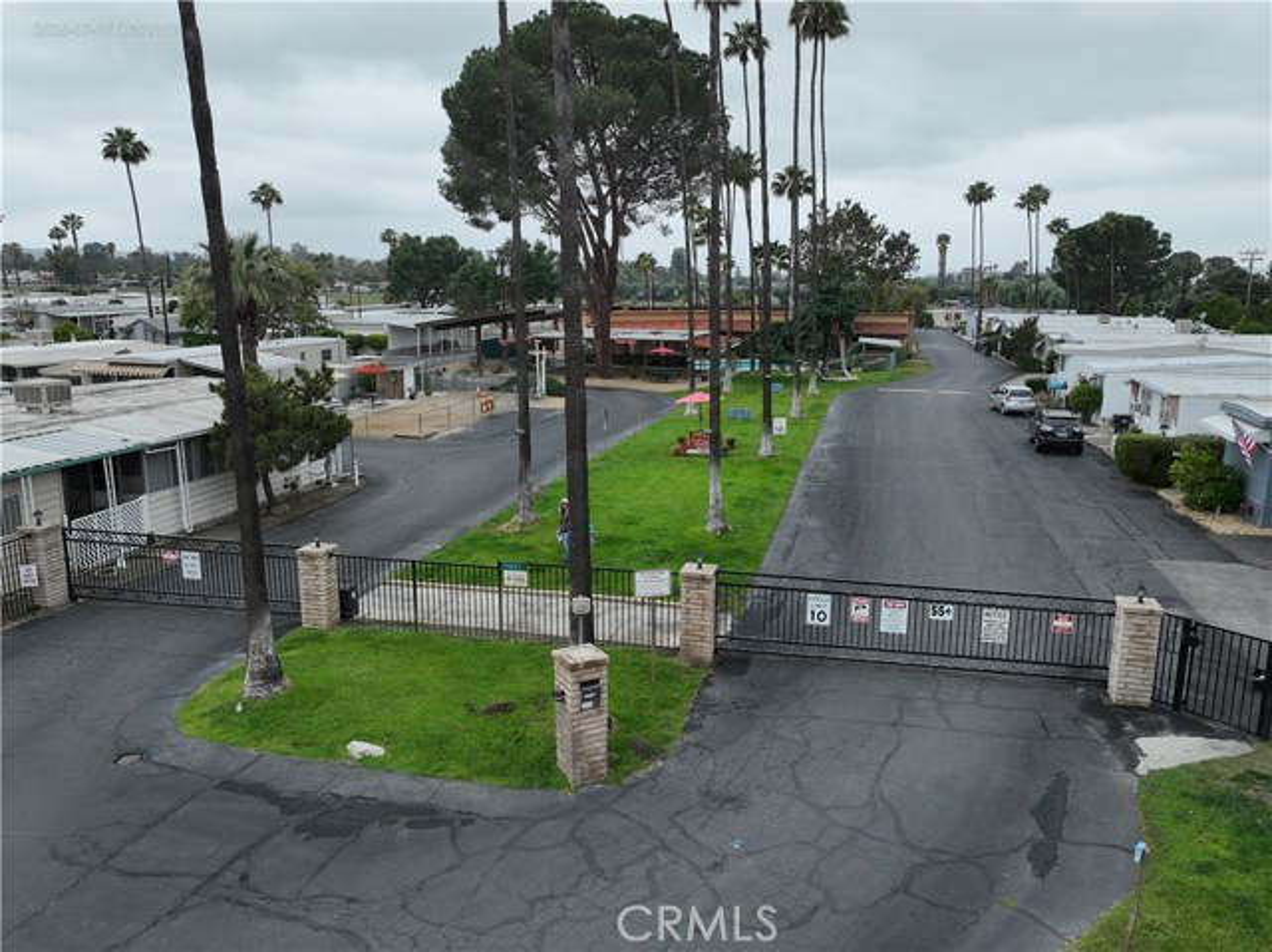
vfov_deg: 56.8
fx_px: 881
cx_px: 636
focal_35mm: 24
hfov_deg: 71.6
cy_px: 476
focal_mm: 12.29
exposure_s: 1/320
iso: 100
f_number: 2.8
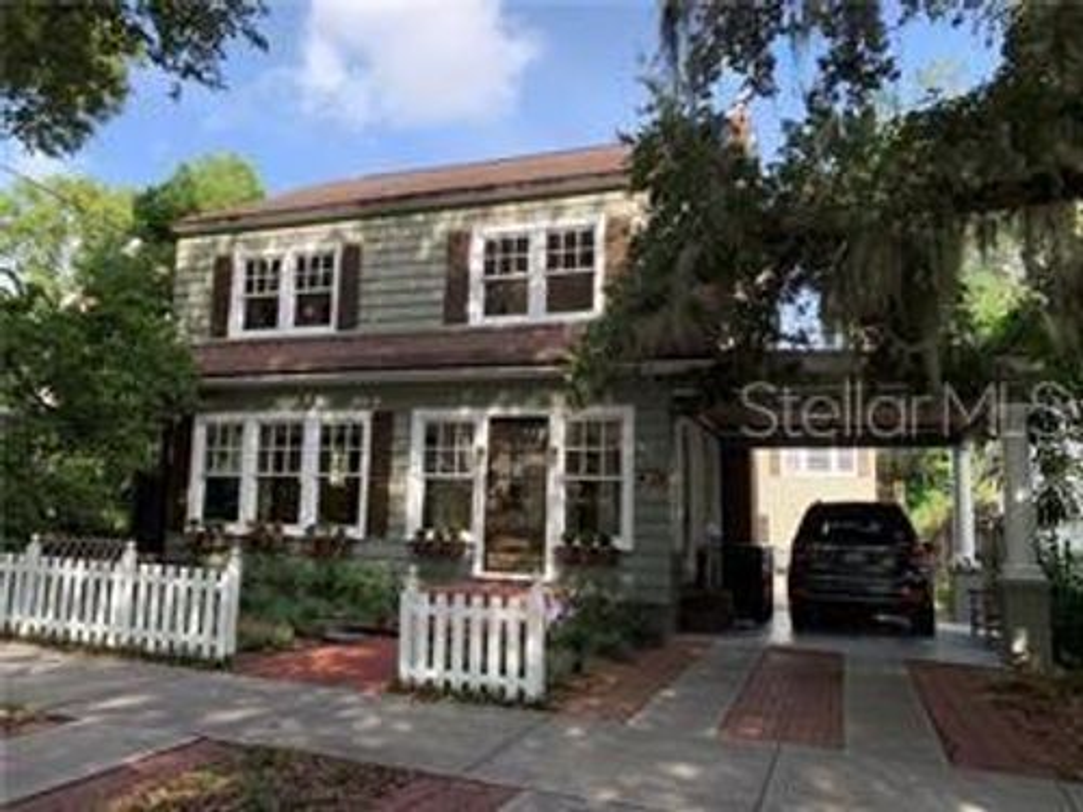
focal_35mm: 26
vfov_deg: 53.1
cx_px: 542
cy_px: 406
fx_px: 813
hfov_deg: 67.3
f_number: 1.8
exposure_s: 1/537
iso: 25
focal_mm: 4.25
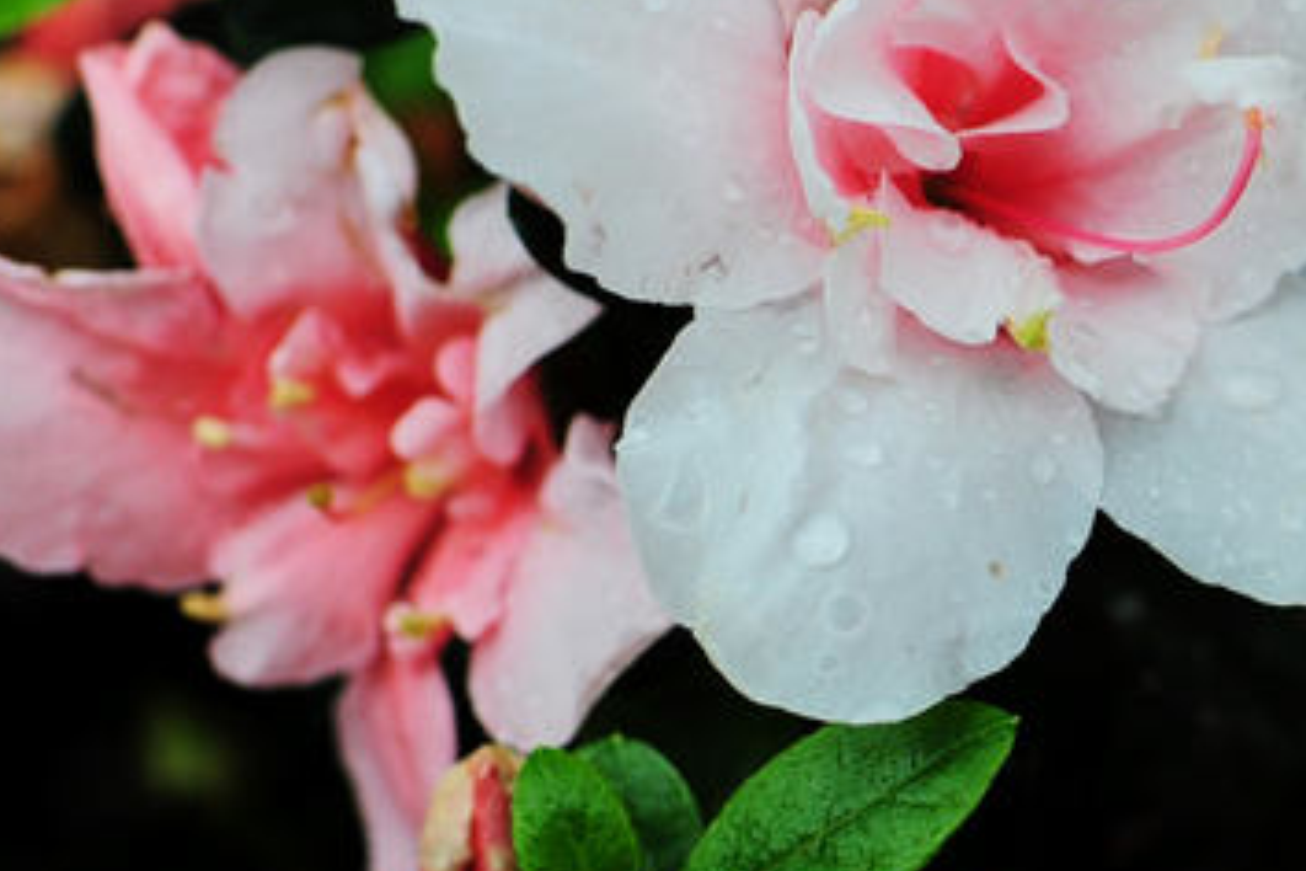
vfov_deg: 16.6
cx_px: 904
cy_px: 44
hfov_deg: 24.9
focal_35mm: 81
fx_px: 2938
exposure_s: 1/500
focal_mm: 35
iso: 400
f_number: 4
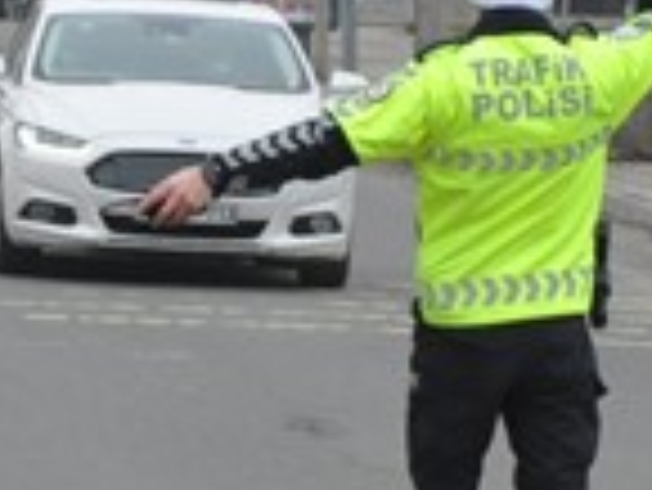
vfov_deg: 3.1
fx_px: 9108
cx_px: 49
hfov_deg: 4.1
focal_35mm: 483
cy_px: -9
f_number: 11
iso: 1600
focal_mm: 75
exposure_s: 1/500
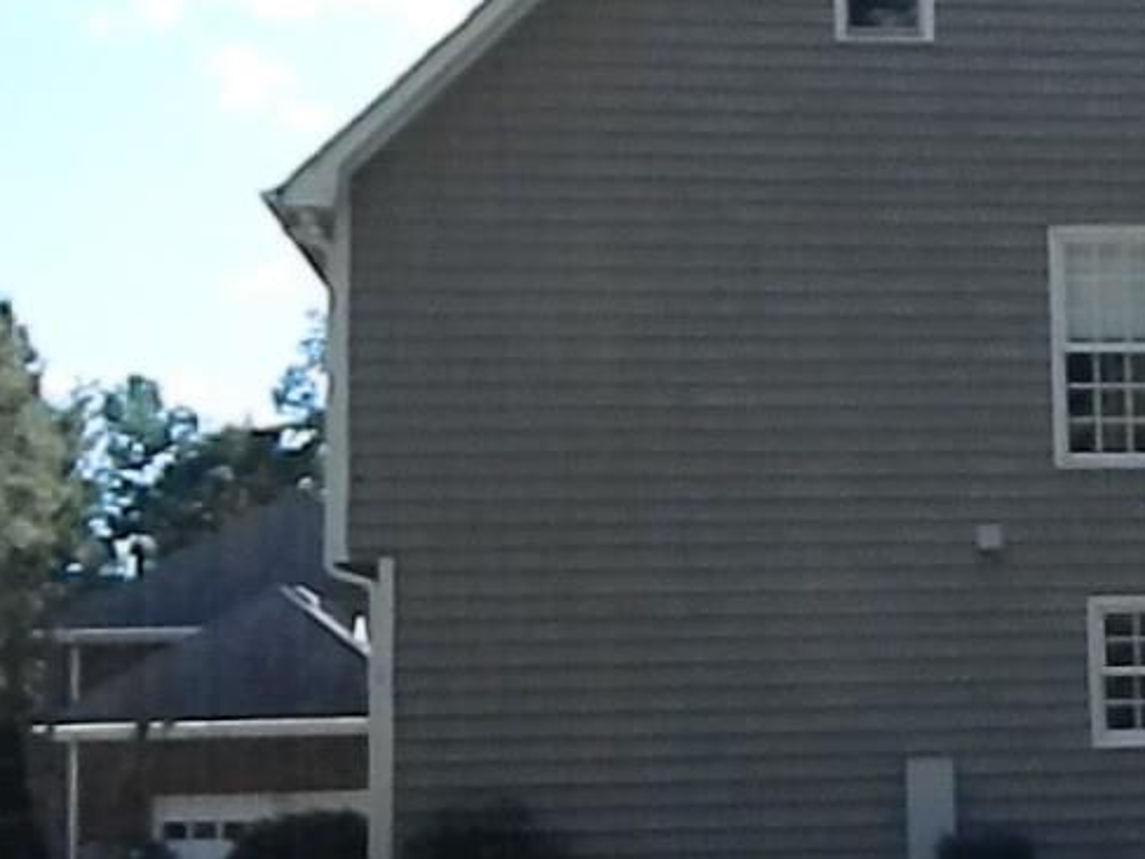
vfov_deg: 22.5
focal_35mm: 65
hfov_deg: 28.9
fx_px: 2150
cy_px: 582
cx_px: 971
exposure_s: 1/320
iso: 400
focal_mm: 5.6
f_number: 9.1
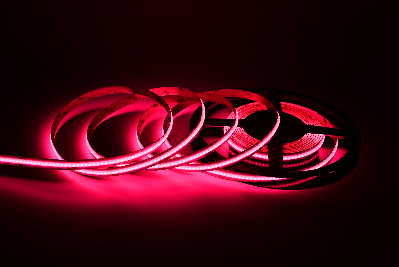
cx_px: 200
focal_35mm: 52
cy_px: 134
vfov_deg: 26.0
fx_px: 577
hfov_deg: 38.2
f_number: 11
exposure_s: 1/160
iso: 200
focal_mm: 52
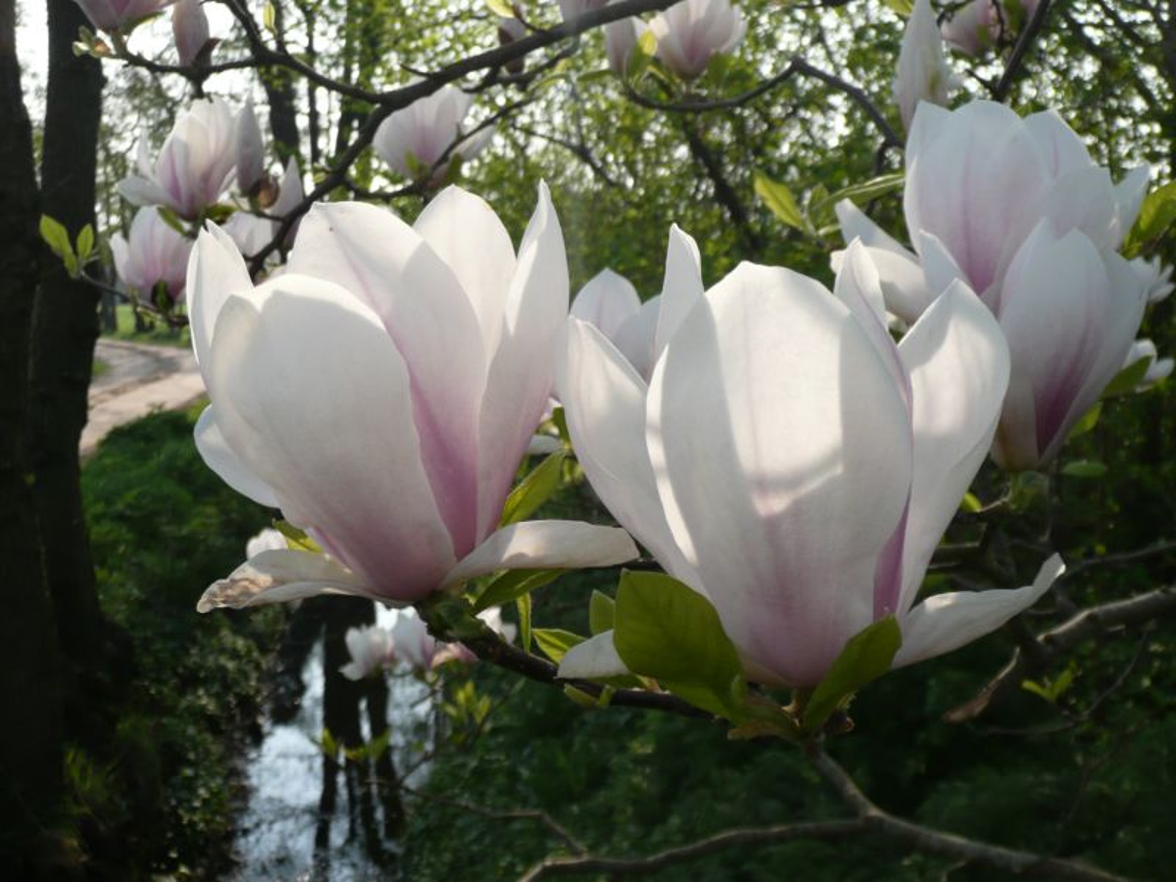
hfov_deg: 54.0
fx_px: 1155
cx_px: 588
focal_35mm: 34
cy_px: 441
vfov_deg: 41.8
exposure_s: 1/320
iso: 100
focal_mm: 5.5
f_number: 3.6
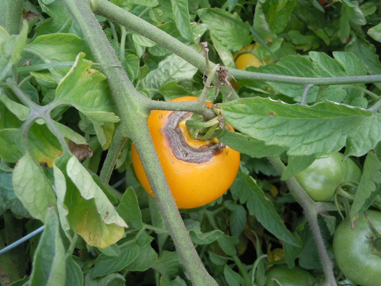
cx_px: 190
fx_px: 308
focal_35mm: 28
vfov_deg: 49.7
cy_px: 143
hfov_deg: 63.4
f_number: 3.7
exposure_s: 1/200
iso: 100
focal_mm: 5
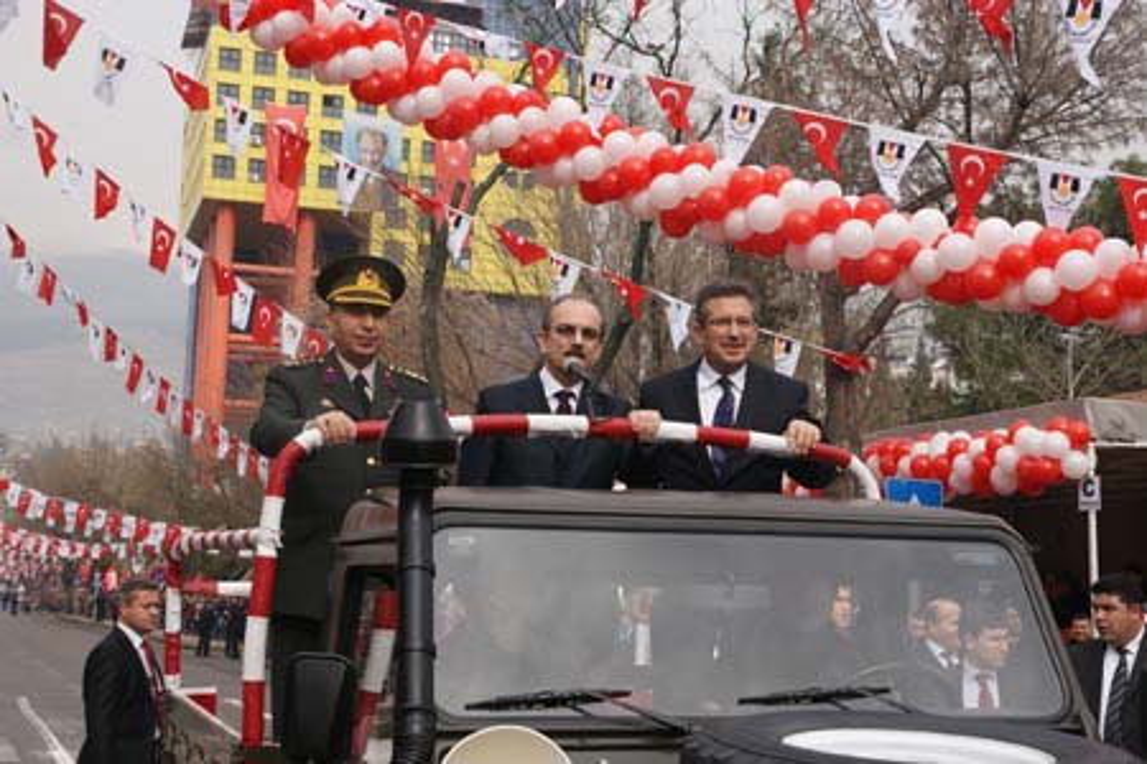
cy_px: 382
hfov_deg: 37.9
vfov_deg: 25.8
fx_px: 1673
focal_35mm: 52
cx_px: 574
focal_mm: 35
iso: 100
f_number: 8
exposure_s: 1/100
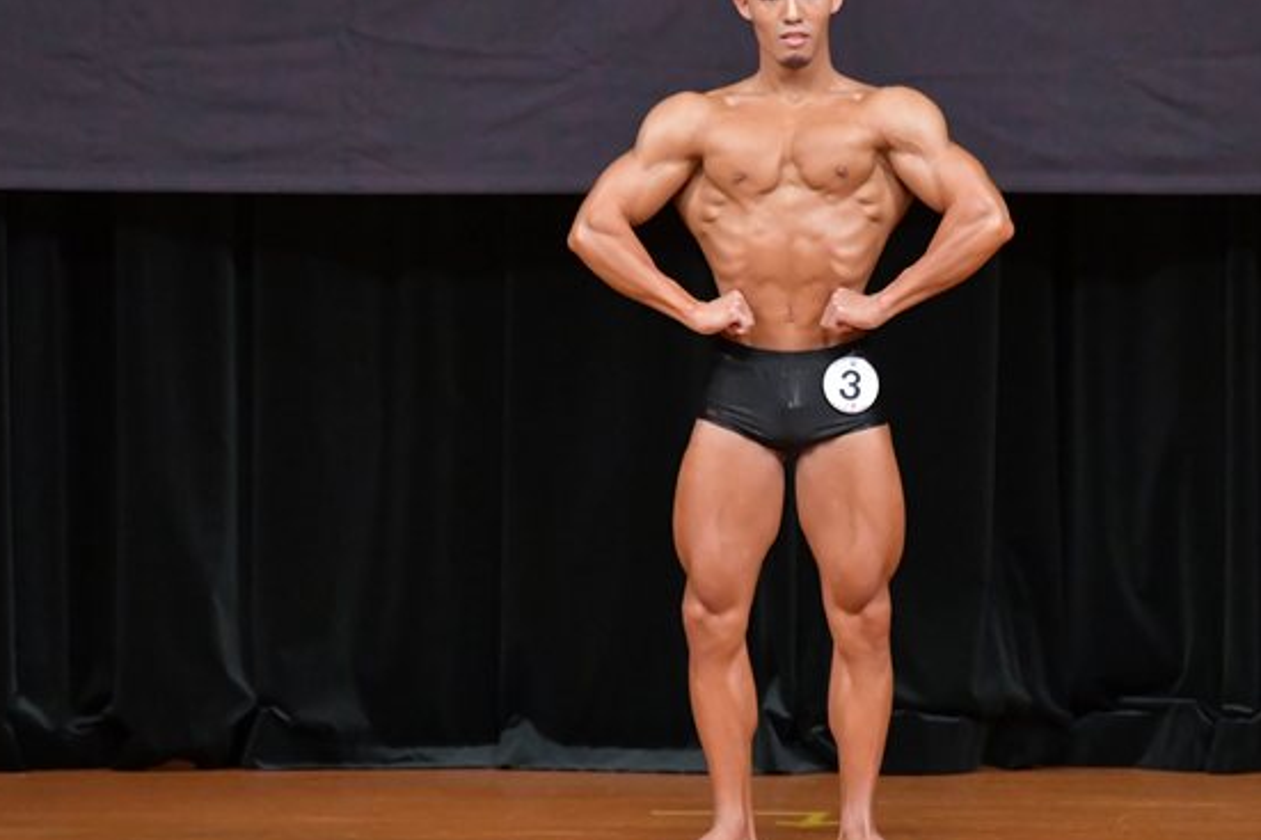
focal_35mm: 401
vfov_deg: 3.4
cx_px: 747
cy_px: 403
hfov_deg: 5.1
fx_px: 14041
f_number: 5.6
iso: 5000
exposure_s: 1/400
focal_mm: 190
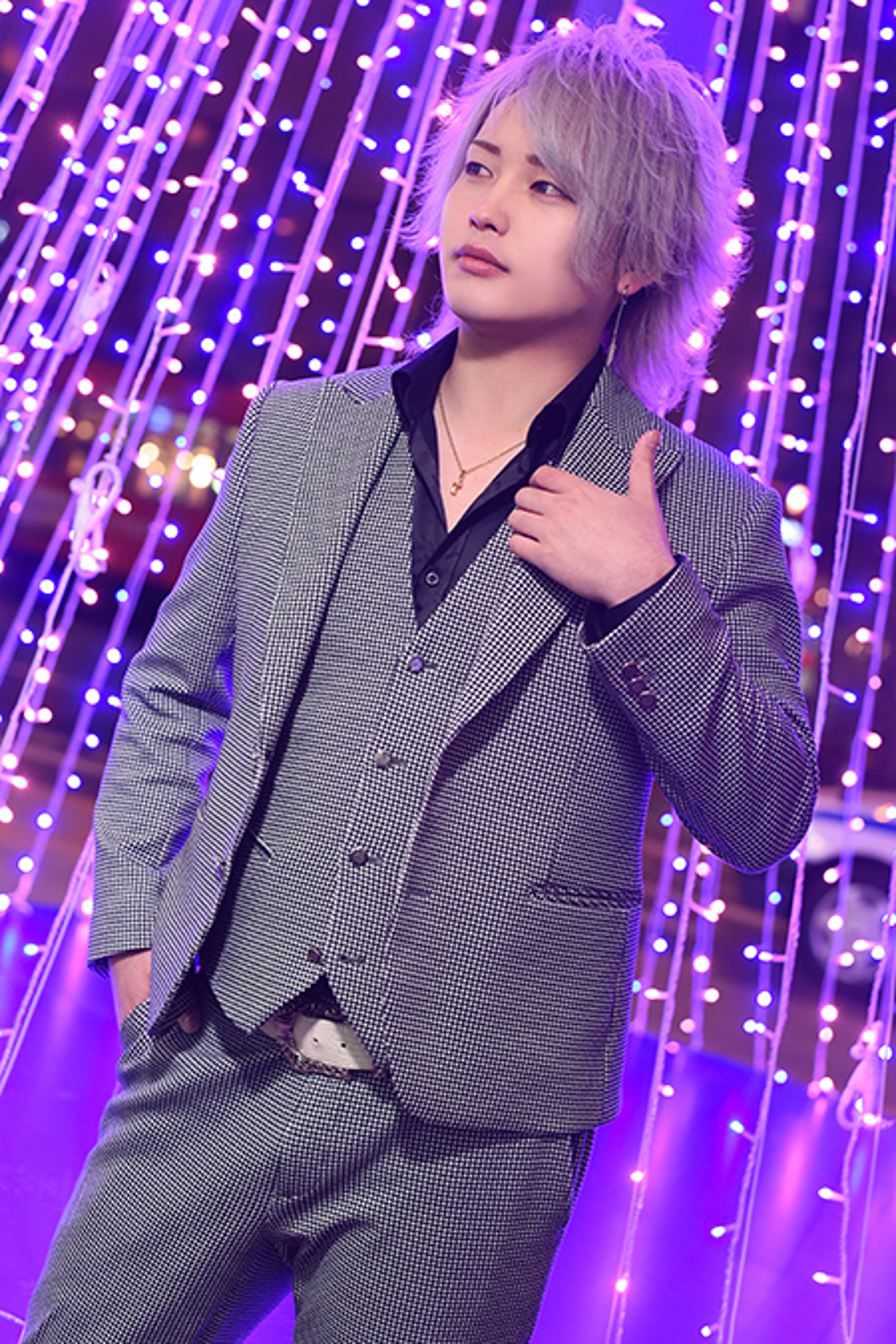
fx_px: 1867
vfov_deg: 39.6
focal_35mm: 50
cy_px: 672
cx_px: 448
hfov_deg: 27.0
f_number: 3.2
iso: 1250
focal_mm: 50
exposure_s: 1/100
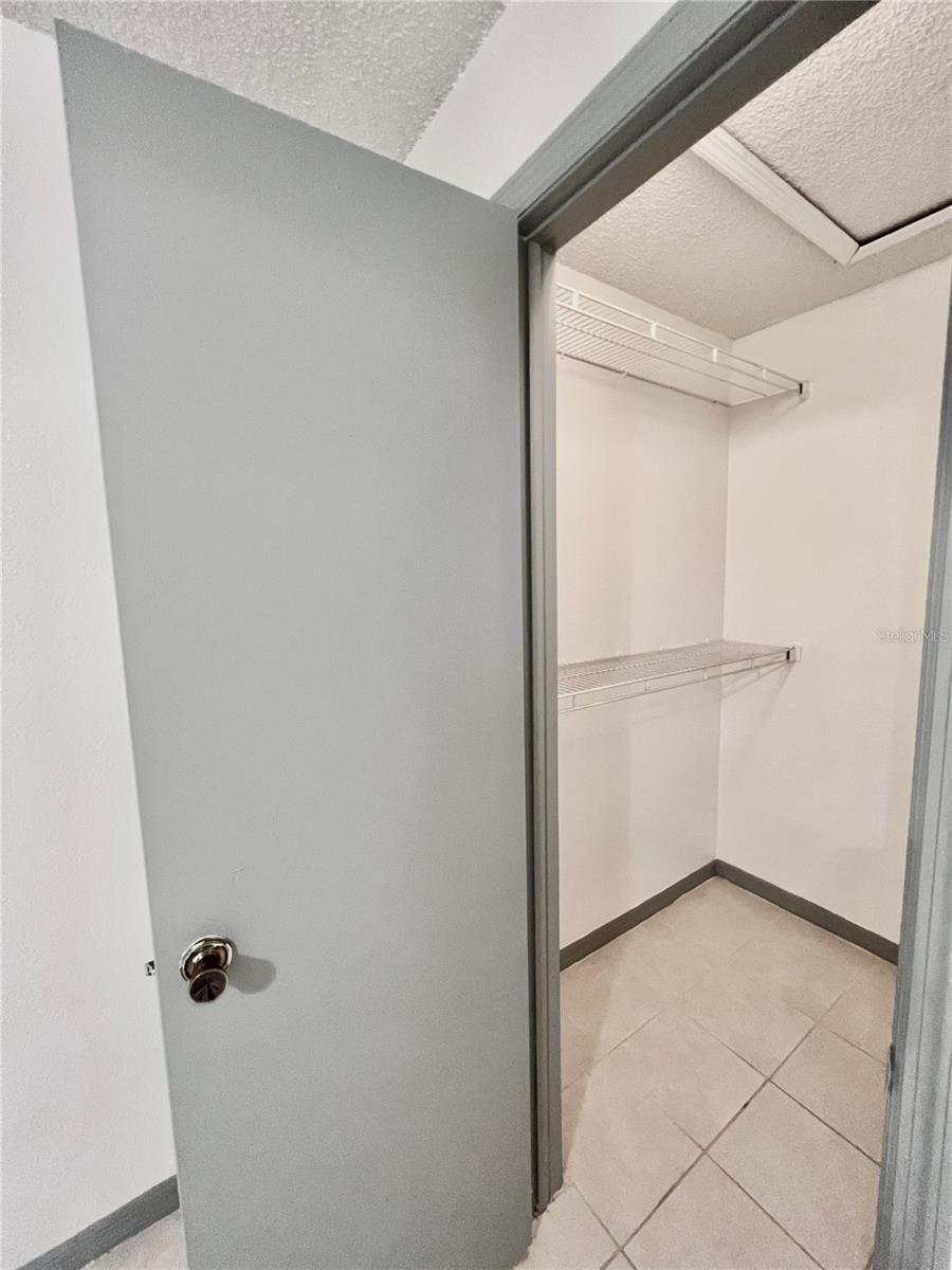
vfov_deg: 106.2
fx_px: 477
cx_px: 476
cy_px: 635
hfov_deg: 89.9
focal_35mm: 13
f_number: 1.8
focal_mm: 1.57
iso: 500
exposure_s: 1/60
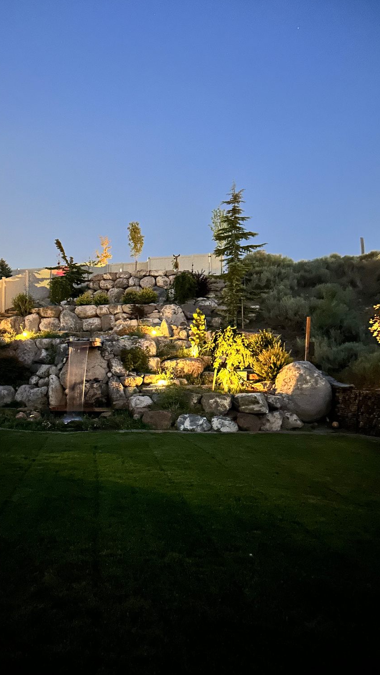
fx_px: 519
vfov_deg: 66.1
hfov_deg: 39.9
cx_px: 145
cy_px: 334
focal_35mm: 29
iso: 1600
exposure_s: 1/2
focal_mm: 5.7
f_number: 1.5
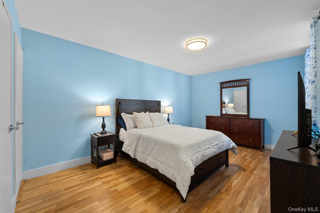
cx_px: 160
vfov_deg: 81.2
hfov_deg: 104.3
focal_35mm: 14
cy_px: 106
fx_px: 124
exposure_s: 1.3
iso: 320
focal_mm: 14
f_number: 10
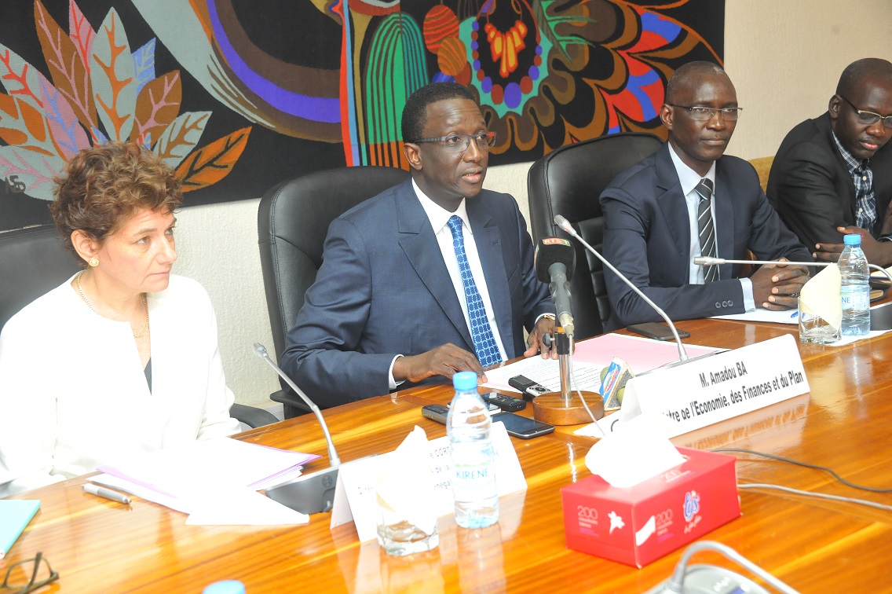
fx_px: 1288
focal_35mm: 52
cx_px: 446
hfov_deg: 38.2
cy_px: 297
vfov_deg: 26.0
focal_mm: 52
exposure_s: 1/100
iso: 1600
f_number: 5.6
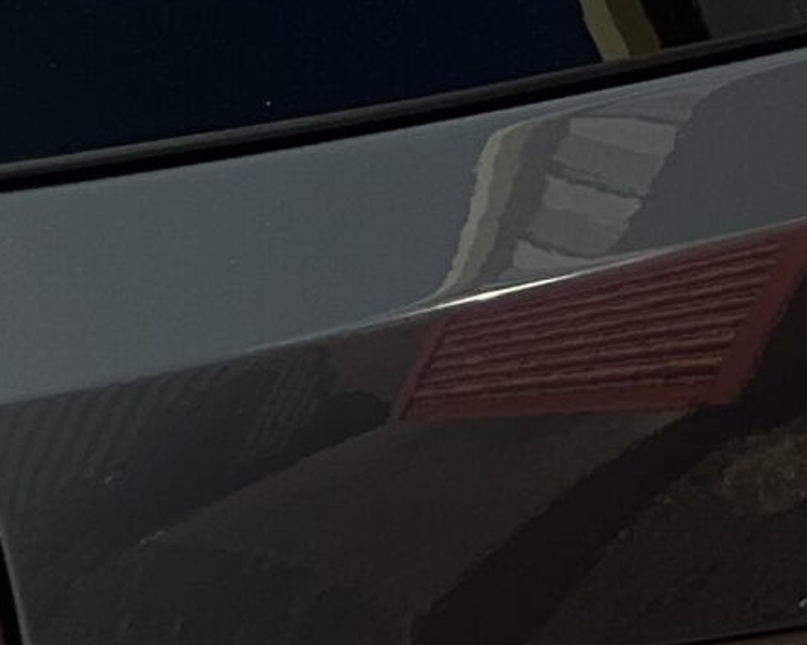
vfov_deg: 3.6
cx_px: 1507
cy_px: 939
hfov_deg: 4.4
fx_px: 10340
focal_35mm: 433
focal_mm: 9
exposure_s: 1/694
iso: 32
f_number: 2.8
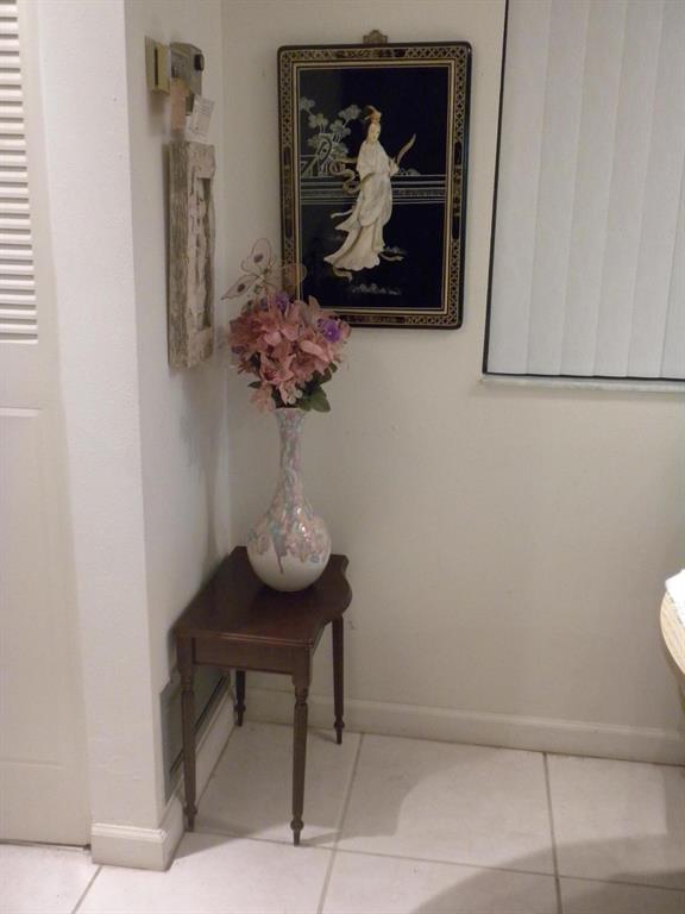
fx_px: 976
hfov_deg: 38.7
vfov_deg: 50.1
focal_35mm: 37
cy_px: 457
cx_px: 342
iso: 400
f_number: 3.5
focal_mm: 6.6
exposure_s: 1/44.2
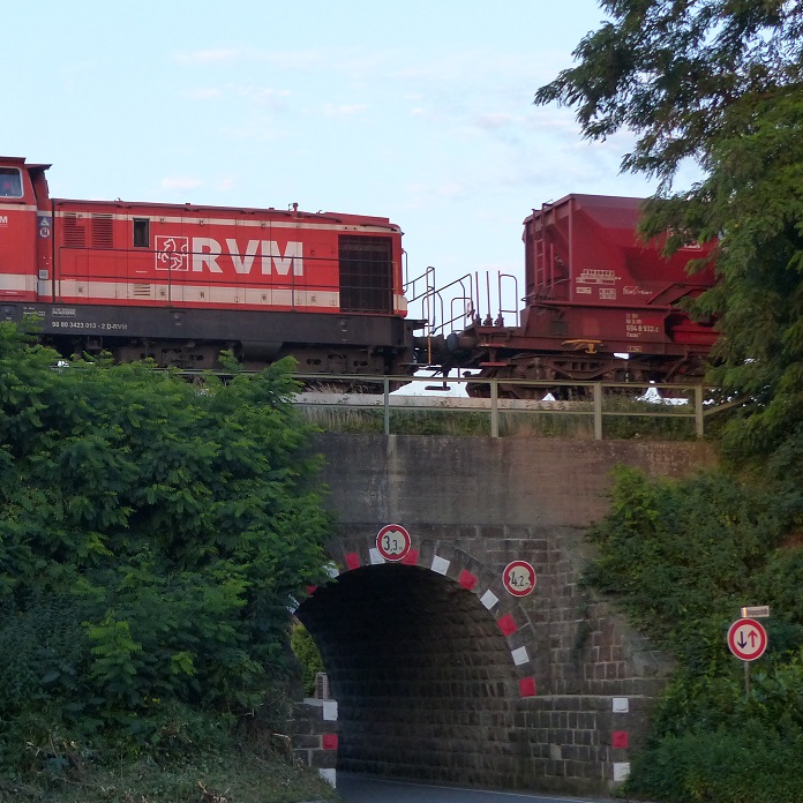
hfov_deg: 18.0
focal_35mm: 96
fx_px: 2520
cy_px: 345
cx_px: 190
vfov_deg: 18.1
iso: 320
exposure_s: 1/250
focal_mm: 11.4
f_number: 3.2
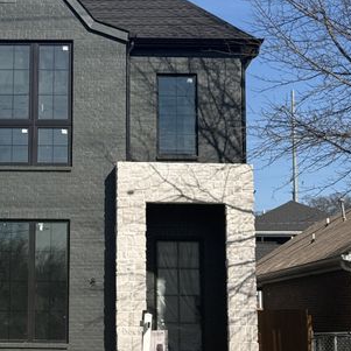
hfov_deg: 18.3
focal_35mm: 94
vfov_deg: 18.4
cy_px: 107
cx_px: 68
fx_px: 1078
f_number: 1.78
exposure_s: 1/7874
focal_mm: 6.76
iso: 100
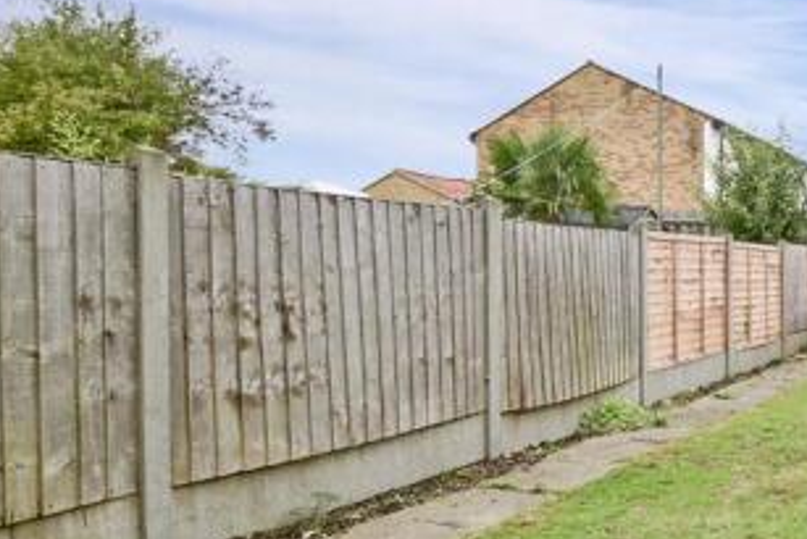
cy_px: 280
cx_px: 836
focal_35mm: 32
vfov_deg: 41.2
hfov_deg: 47.0
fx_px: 718
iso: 400
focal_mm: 10
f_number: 7.1
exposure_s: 1/500
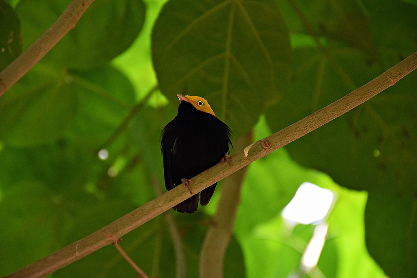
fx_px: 2433
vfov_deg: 6.5
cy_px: 139
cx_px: 208
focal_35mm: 210
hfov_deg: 9.8
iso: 1250
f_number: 5.6
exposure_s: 1/125
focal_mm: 140
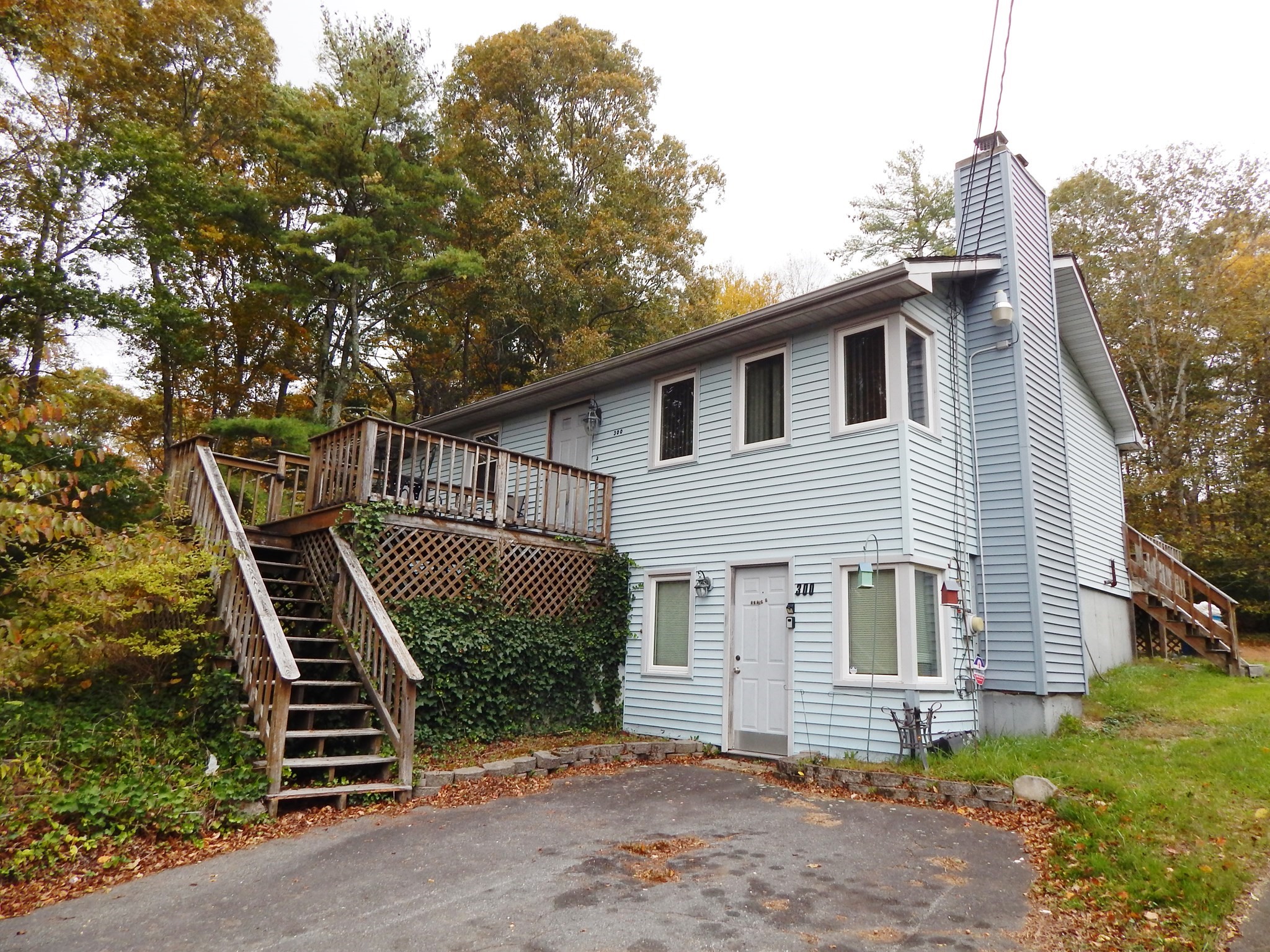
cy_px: 476
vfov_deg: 58.9
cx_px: 635
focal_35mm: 23
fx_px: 844
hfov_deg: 73.9
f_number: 3
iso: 125
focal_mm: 4
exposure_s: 1/200
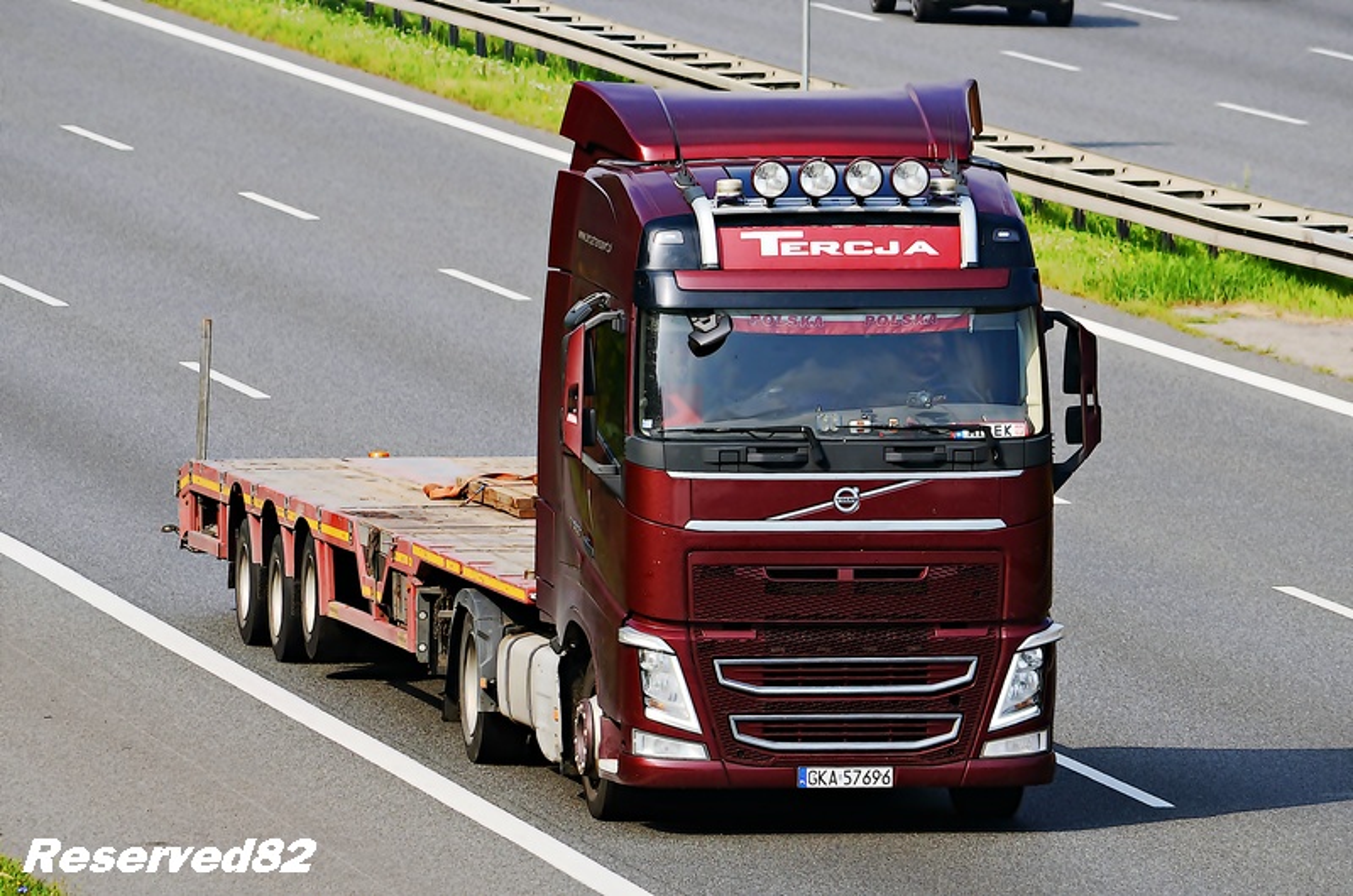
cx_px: 676
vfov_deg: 3.0
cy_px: 448
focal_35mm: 450
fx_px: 16879
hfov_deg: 4.6
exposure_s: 1/640
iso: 200
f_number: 8
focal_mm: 300
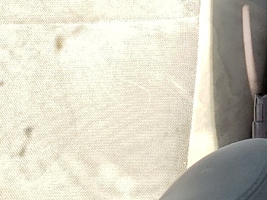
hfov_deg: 16.1
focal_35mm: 118
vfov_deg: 12.1
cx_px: 309
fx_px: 909
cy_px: -76
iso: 50
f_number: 1.5
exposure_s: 1/250
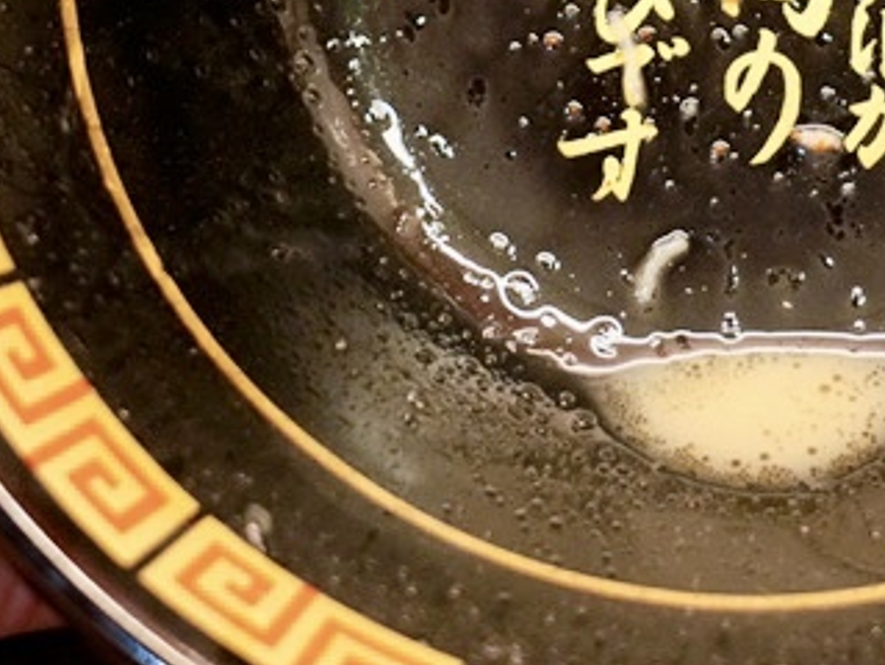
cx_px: 713
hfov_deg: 17.6
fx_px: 2841
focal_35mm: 111
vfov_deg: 13.0
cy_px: -115
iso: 3200
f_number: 4
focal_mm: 36
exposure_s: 1/40
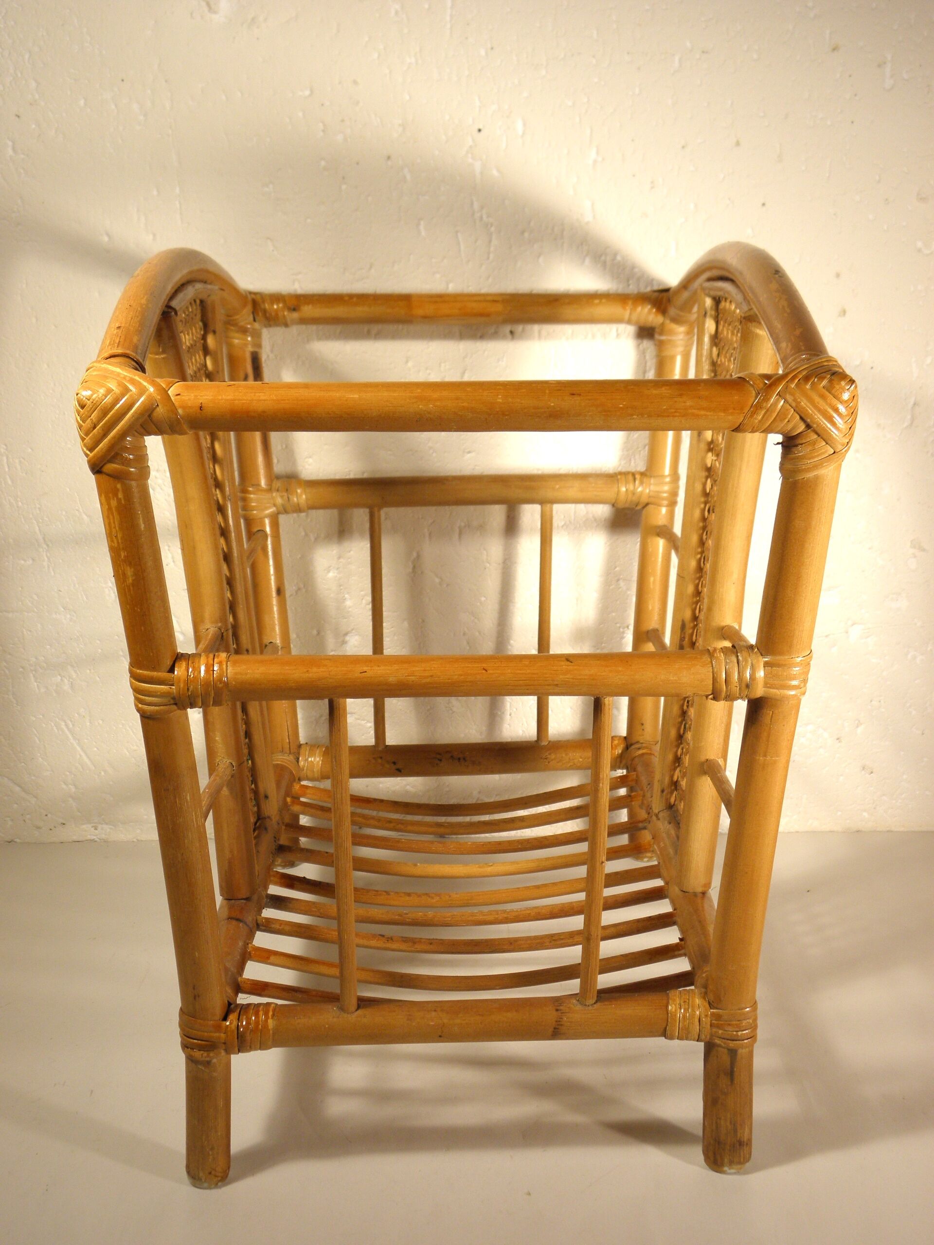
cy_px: 622
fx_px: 1583
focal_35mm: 44
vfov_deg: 42.9
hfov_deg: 32.9
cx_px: 467
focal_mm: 7.9
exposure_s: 1/40
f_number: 3.9
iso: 100
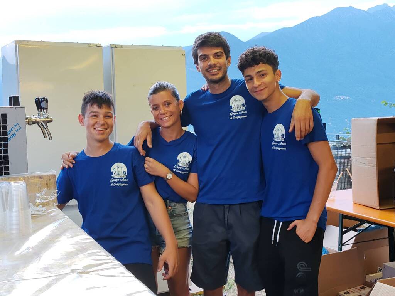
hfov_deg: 36.8
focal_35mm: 52
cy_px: 148
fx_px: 593
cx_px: 198
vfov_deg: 28.0
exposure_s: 1/100
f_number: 1.9
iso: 400
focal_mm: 6.12
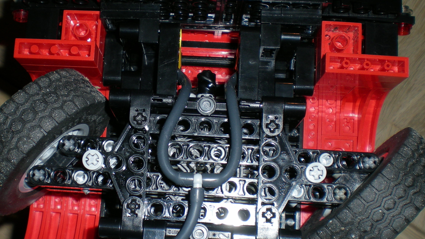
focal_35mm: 54
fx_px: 609
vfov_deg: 22.2
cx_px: 154
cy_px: 151
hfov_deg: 38.2
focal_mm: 6.3
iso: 50
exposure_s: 1/60
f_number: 4.6
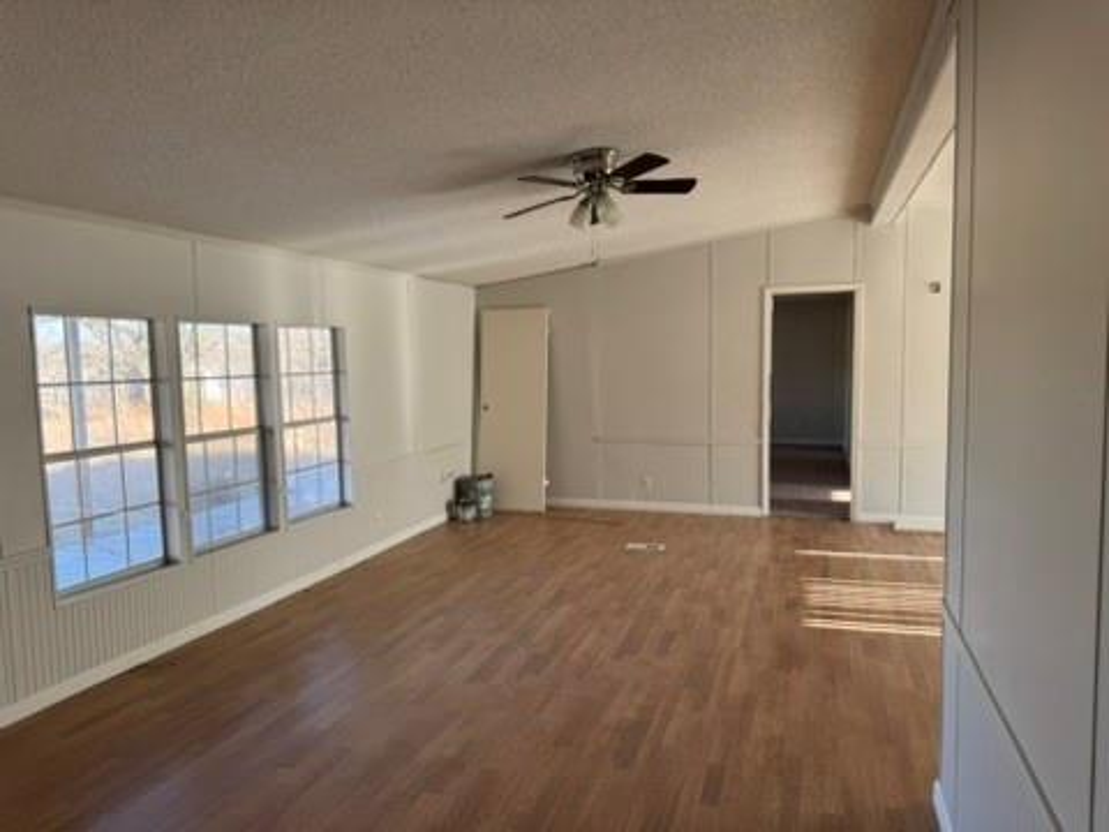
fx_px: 769
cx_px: 554
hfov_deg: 71.6
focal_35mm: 24
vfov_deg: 56.8
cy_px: 416
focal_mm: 6.76
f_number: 1.78
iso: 100
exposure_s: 1/149
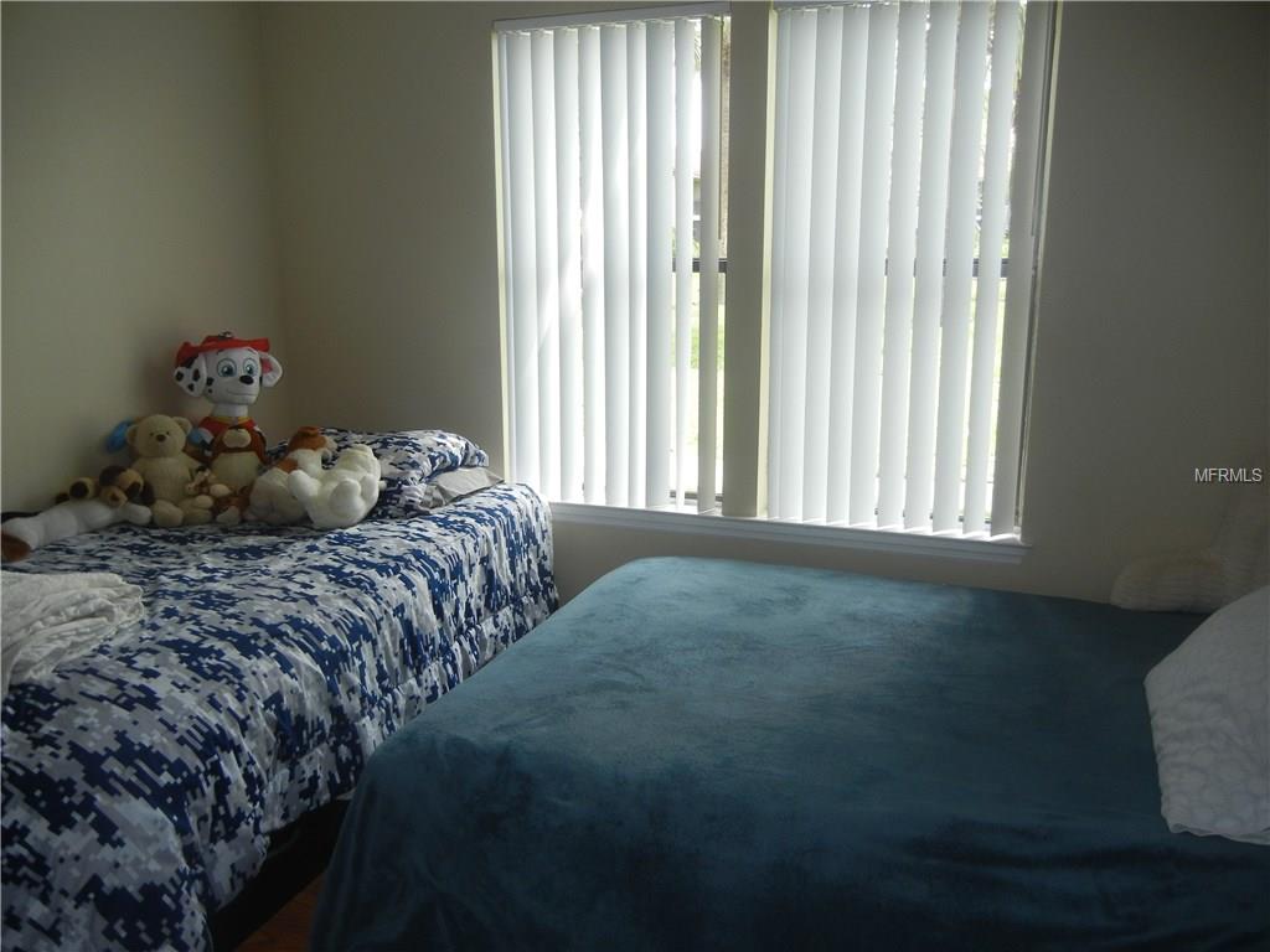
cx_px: 635
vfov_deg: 46.8
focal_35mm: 30
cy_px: 476
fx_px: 1101
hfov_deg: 60.0
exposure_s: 1/107
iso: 160
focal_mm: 5.4
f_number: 3.5
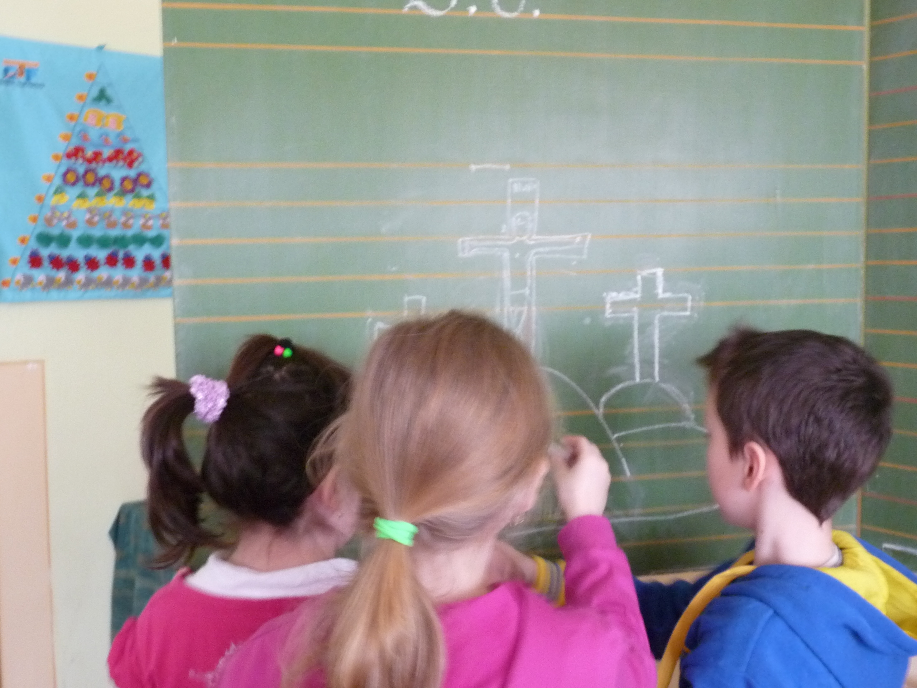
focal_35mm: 36
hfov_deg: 51.4
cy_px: 344
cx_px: 458
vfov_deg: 39.7
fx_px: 954
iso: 400
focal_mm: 4.8
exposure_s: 1/8
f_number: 2.8
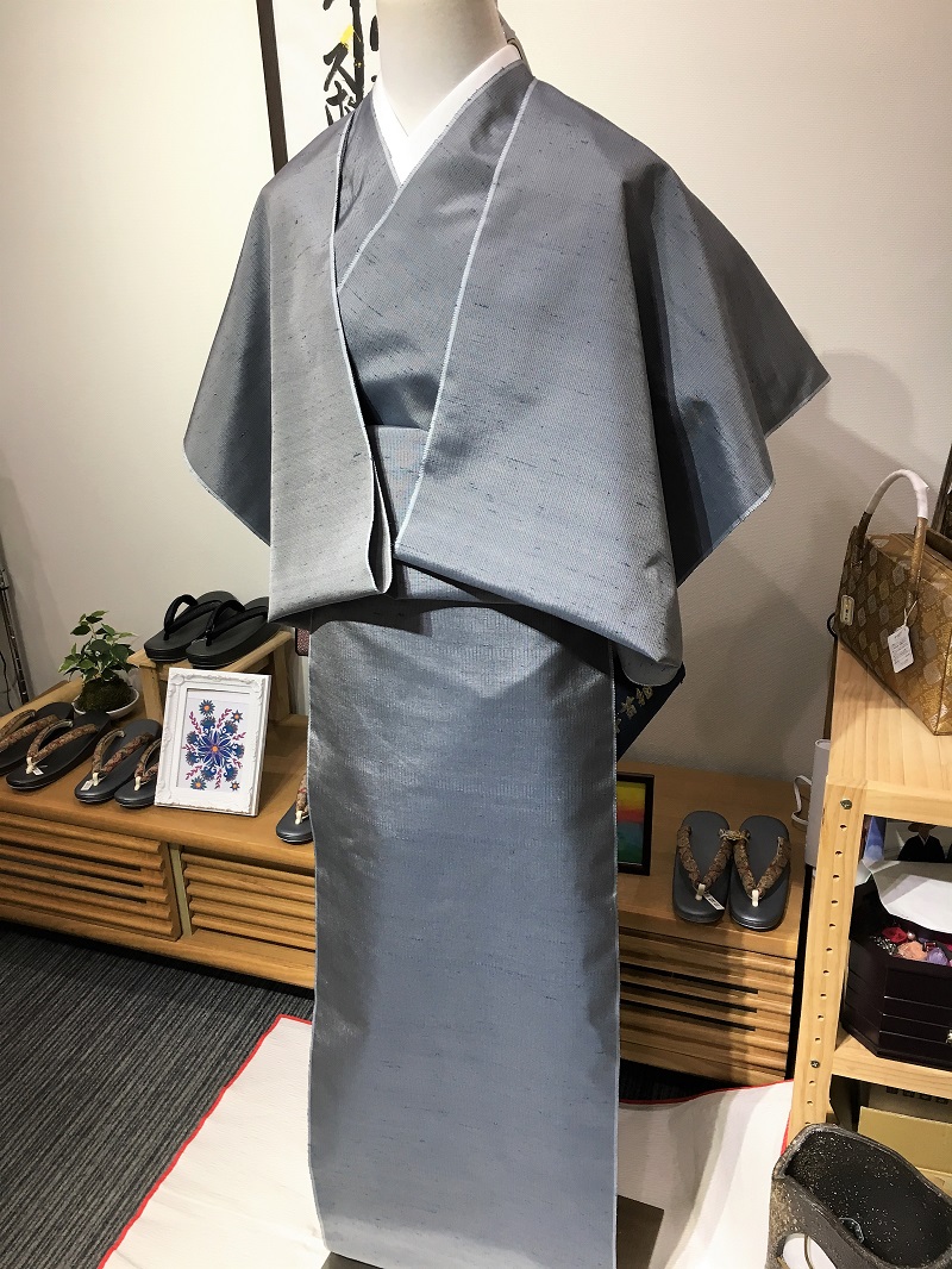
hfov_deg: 48.2
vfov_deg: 61.6
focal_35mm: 29
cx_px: 476
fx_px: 1063
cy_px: 634
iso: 50
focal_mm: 4.15
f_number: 2.2
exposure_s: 1/30
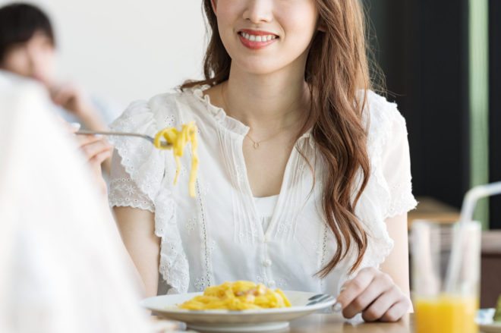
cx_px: 250
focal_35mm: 105
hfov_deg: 19.5
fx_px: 1460
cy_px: 166
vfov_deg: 13.0
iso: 320
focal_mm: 105
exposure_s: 1/200
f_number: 2.8
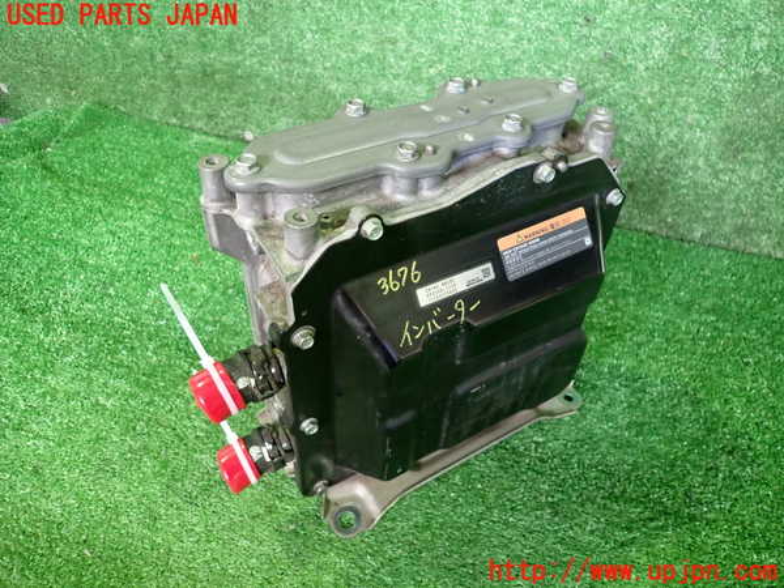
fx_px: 566
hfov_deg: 69.4
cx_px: 392
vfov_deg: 54.9
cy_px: 294
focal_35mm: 25
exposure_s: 1/30
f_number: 2
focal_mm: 4.5
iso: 500
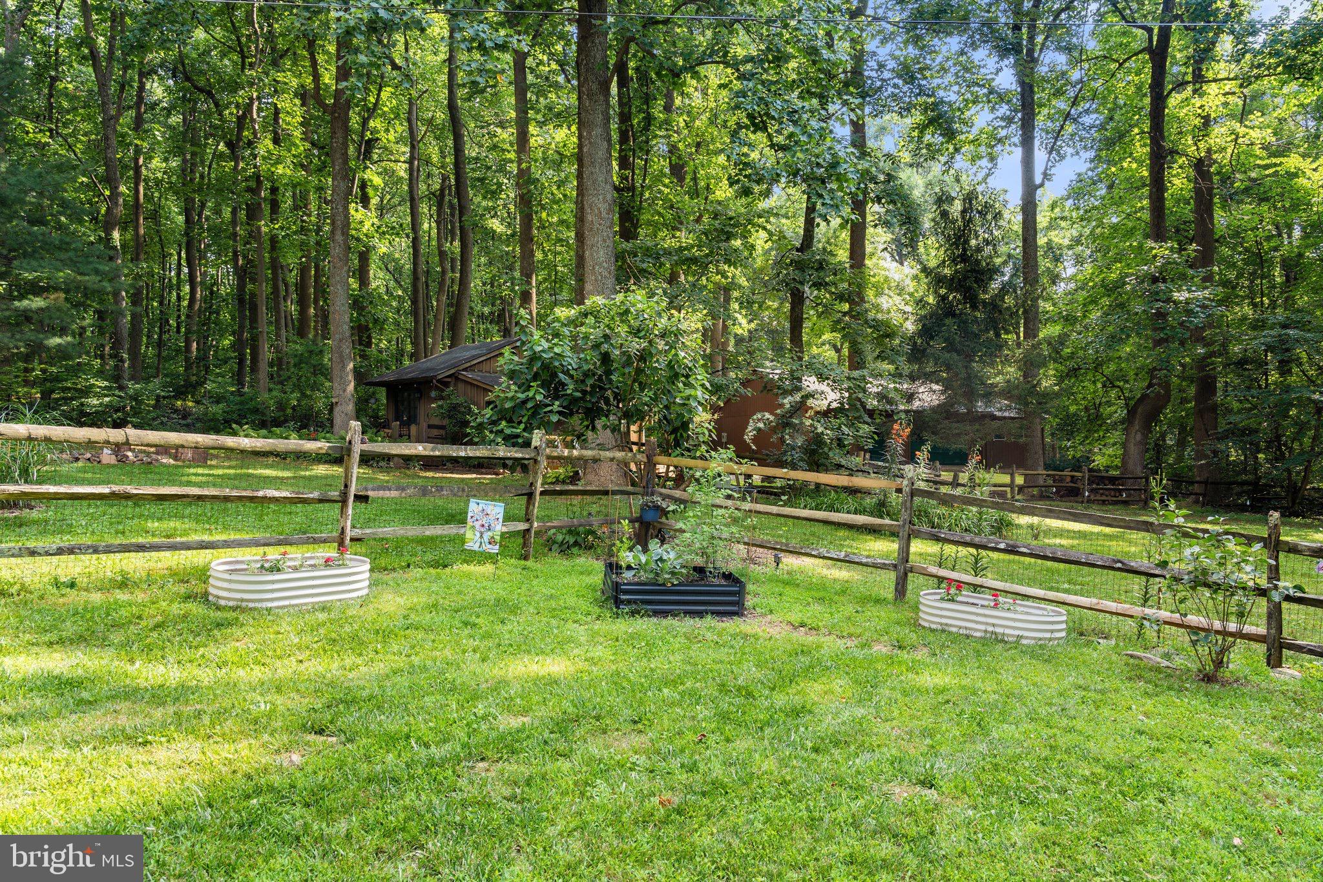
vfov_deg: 53.1
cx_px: 662
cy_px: 441
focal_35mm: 24
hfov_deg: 73.7
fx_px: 882
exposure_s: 1/80
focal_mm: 24
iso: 400
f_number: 8
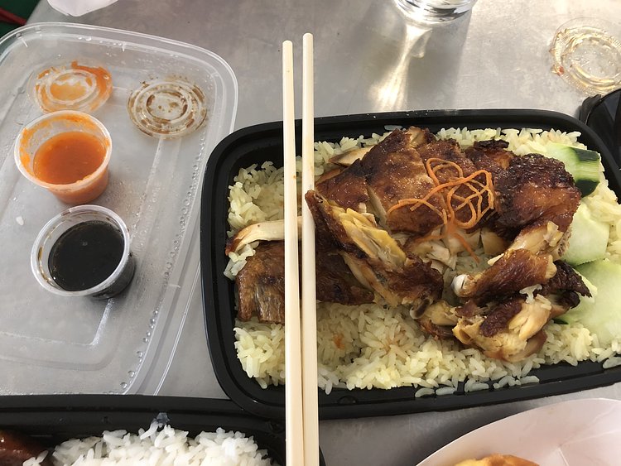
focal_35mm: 28
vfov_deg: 49.8
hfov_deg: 63.4
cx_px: 310
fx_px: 502
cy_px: 233
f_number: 1.8
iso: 64
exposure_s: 1/15
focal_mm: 3.99
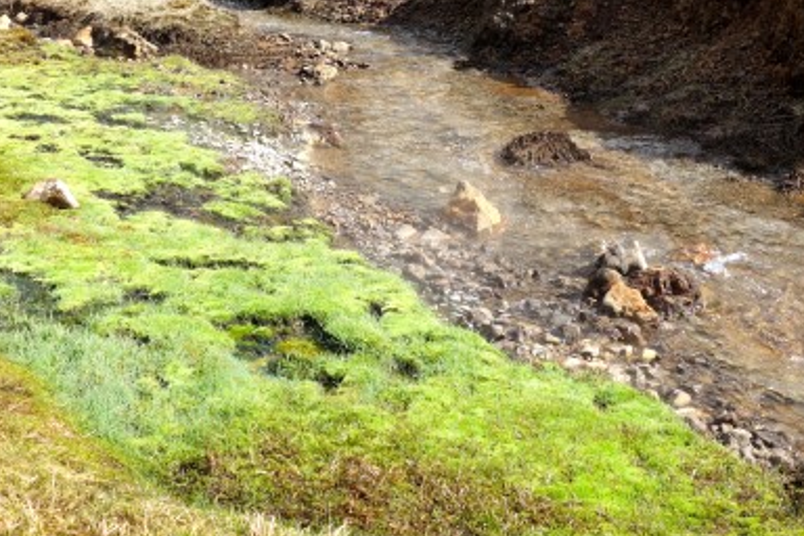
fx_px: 1139
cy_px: 102
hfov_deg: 38.7
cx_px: 320
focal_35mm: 51
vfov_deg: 26.0
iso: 125
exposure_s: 1/320
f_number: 5.6
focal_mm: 10.4
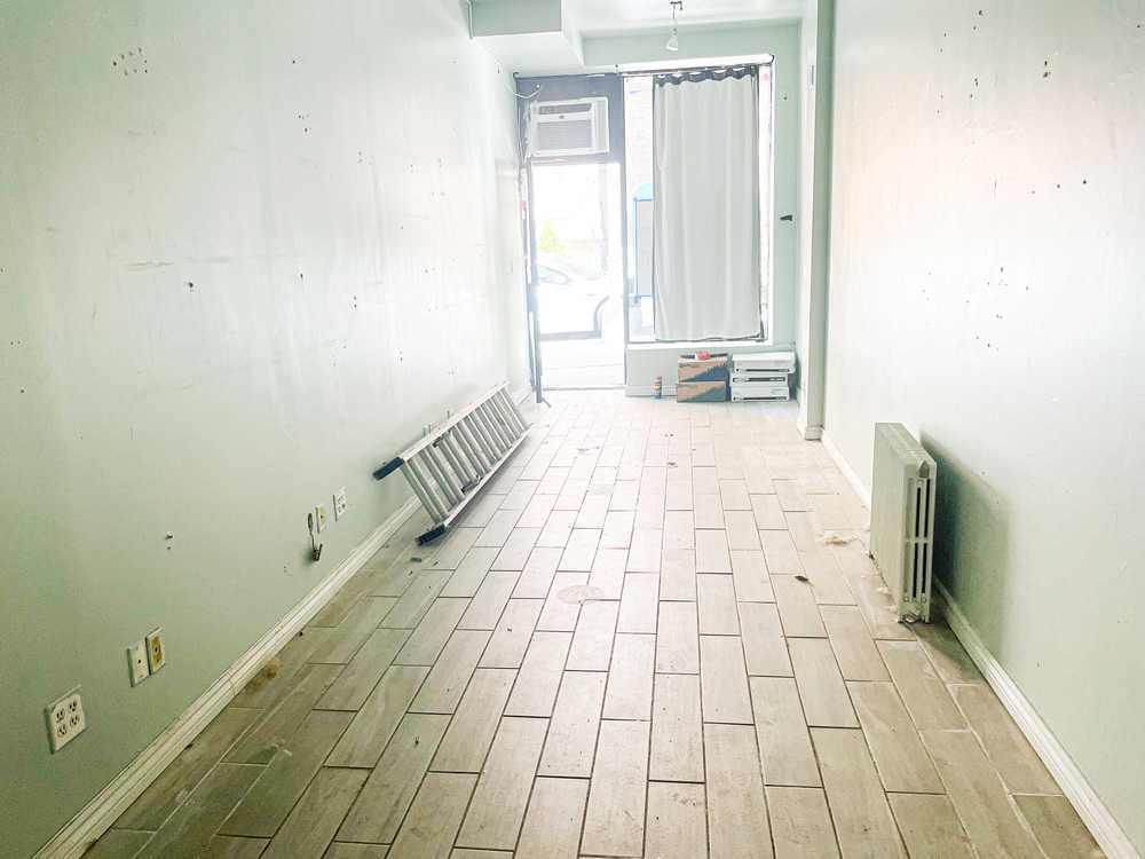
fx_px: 860
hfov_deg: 67.3
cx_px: 572
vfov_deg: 53.1
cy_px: 430
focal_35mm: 26
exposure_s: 1/120
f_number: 1.6
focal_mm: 4.2
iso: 125
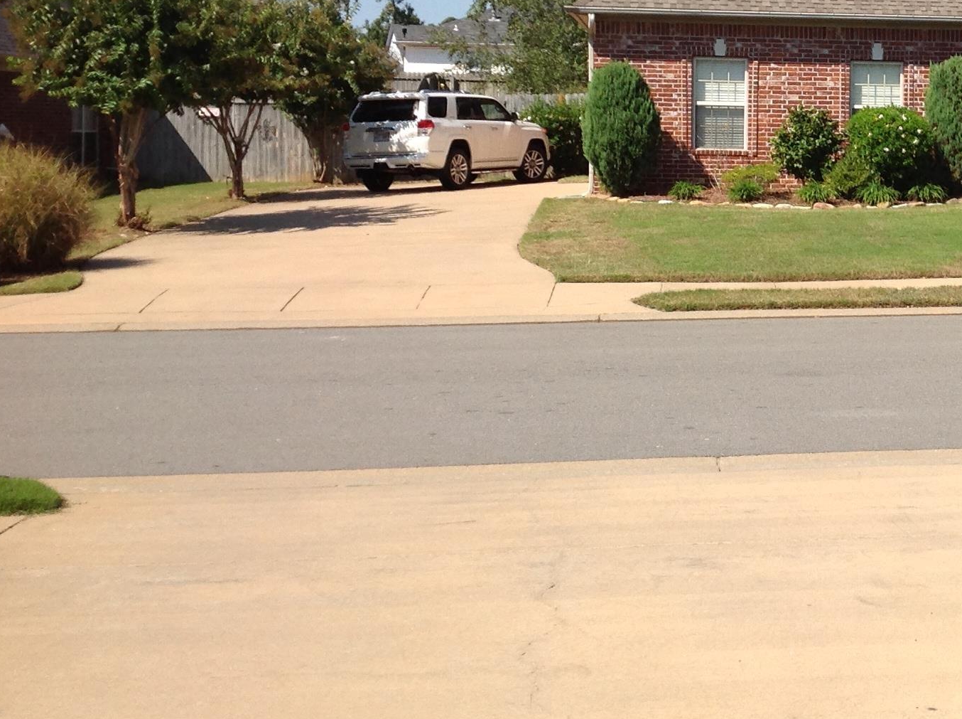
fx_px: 1859
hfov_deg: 27.7
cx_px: 914
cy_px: 196
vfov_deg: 21.7
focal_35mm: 67
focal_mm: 4.28
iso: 50
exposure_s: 1/2160
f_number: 2.4
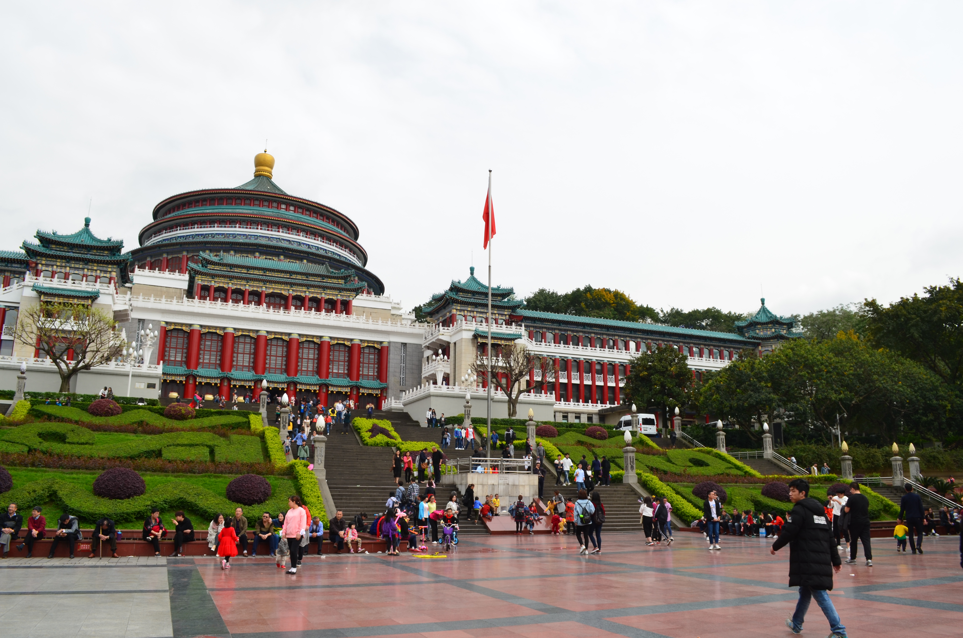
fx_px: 721
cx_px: 482
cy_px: 319
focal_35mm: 27
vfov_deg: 47.7
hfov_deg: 67.5
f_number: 11
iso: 125
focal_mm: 18
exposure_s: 1/125
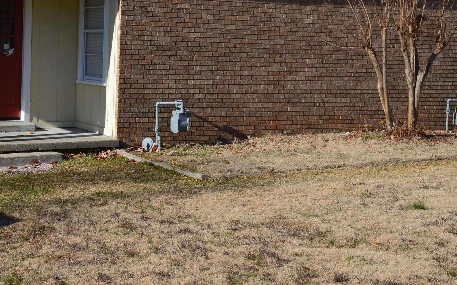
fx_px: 872
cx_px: 138
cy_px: 22
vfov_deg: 18.3
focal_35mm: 70
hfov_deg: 29.1
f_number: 11
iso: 110
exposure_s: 1/125
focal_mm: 24
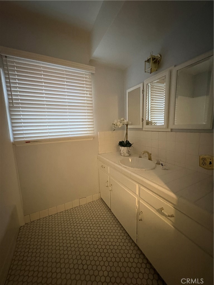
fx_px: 115
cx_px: 107
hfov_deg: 85.7
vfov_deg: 102.1
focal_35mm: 14
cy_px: 142
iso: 800
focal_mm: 2.22
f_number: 2.2
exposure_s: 1/30
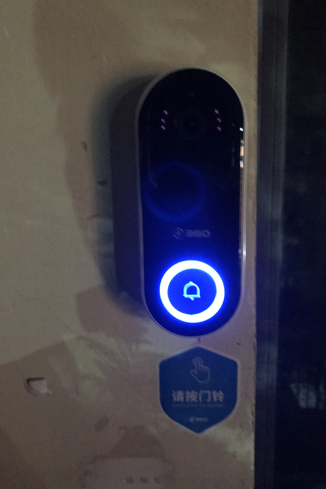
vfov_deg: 61.9
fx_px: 408
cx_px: 186
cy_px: 245
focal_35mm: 30
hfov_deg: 43.5
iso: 1000
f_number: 1.8
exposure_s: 1/4
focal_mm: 3.99
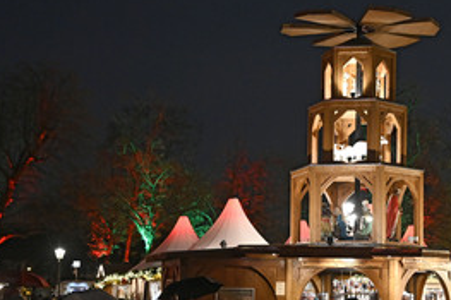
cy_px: 192
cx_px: 364
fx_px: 989
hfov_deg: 25.2
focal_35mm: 79
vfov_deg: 17.2
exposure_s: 1/125
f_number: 2.8
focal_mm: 46
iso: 3200
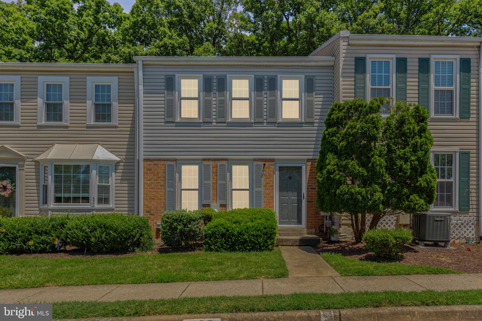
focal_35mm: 23
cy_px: 160
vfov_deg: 54.9
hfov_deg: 75.9
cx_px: 241
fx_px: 309
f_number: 13
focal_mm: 23.1
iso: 200
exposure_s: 1/160
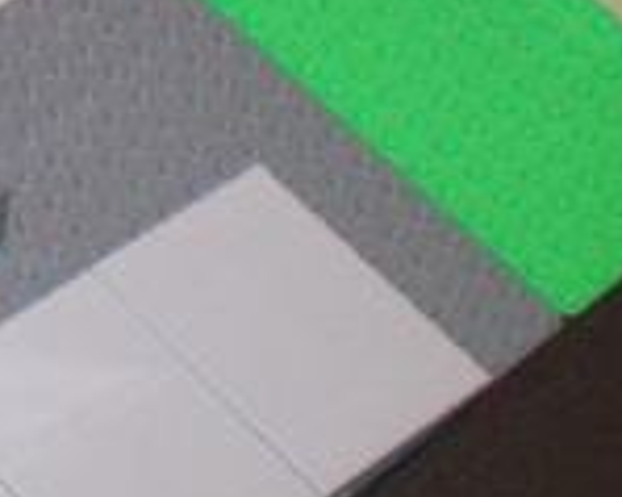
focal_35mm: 199
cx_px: -276
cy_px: -572
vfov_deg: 7.4
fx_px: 3661
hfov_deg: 9.5
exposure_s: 1/60
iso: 200
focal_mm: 6.3
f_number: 3.1
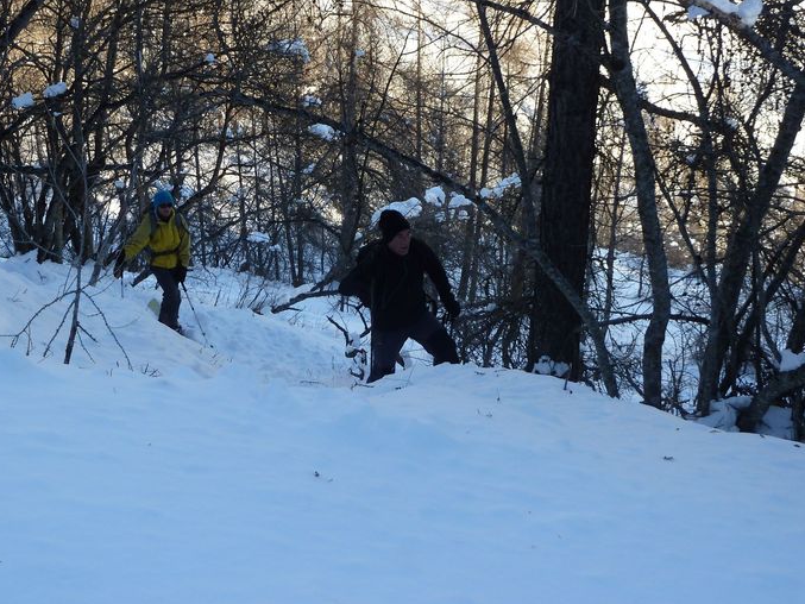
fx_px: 1209
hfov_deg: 36.7
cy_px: 259
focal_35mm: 52
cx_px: 332
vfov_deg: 28.0
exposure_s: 1/160
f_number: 4
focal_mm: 7.3
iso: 80
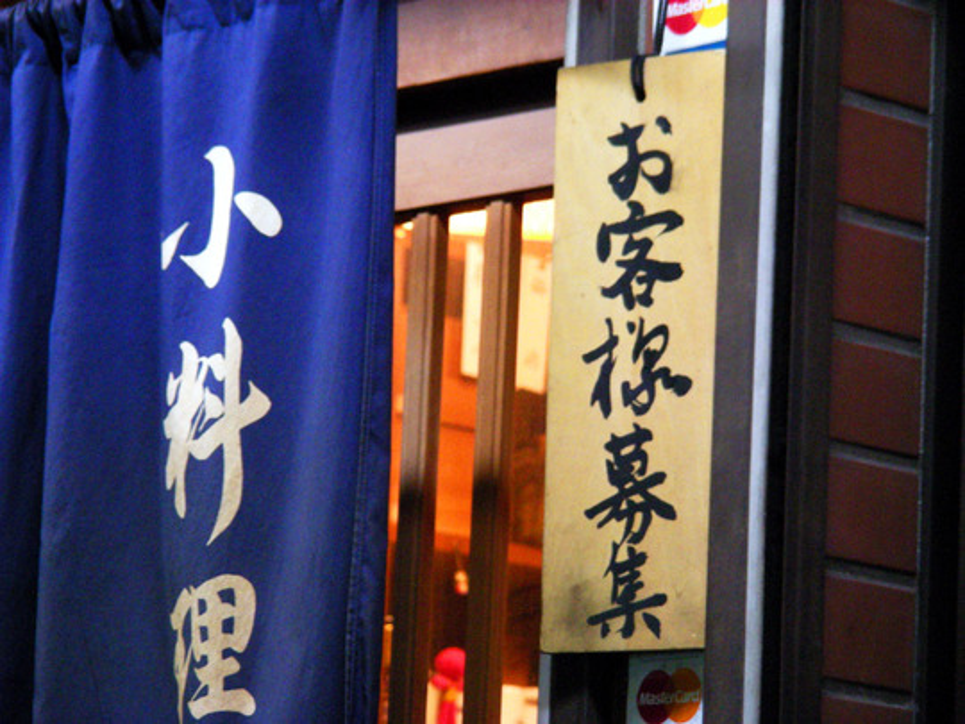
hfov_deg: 11.5
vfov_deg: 8.6
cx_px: 482
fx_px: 4795
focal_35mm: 172
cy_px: 362
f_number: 3.5
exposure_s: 1/15
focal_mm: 28.7
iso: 412
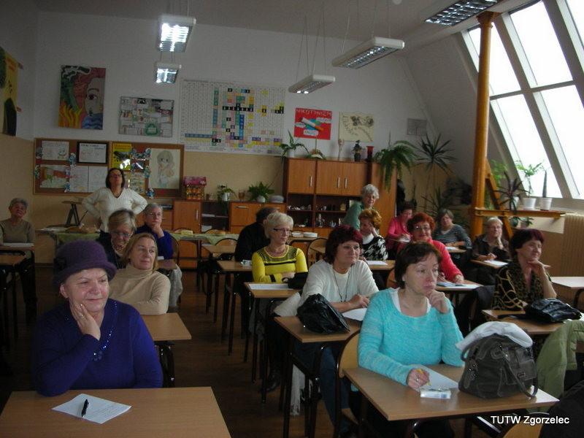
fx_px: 590
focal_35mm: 35
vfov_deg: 40.7
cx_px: 292
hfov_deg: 52.6
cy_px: 219
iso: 96
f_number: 3
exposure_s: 1/60.1
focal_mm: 5.8
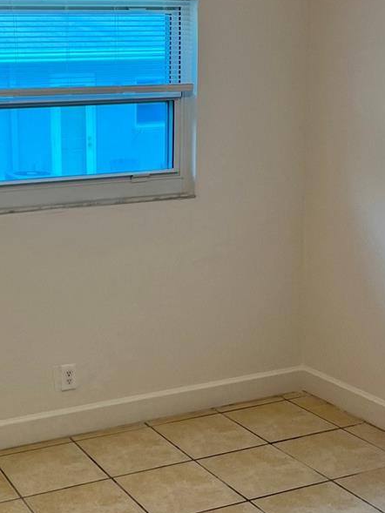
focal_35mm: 53
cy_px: 238
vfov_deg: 36.1
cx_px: 43
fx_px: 786
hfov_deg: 26.7
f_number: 1.6
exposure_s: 1/120
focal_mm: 5.1
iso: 50
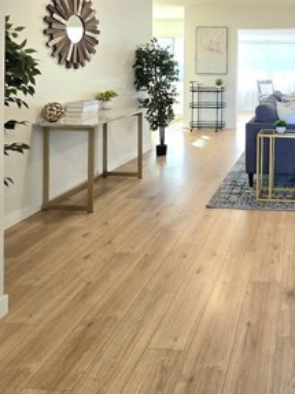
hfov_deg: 42.8
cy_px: 62
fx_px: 330
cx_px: 281
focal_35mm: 29
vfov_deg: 55.8
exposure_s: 1/60.2
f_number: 2.2
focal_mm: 1.7
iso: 64
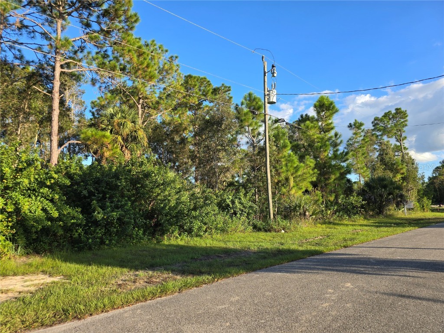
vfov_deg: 58.9
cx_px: 222
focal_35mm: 23
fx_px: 295
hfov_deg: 73.9
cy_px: 166
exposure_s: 1/275
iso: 12
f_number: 1.7
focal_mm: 6.3
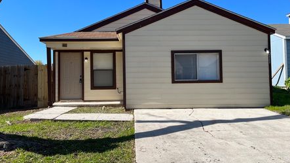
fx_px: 246
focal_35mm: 32
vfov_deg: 36.6
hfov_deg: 61.0
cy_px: 70
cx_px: 138
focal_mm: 5.1
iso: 50
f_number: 1.6
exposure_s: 1/3521
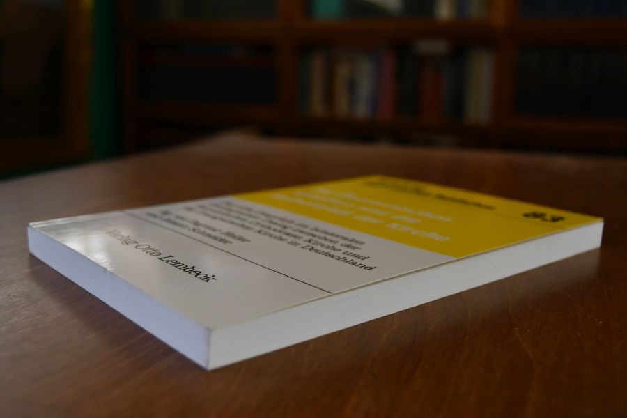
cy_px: 209
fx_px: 731
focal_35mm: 42
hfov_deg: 46.4
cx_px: 314
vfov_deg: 31.9
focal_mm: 28
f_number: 5
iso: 400
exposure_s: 1/250
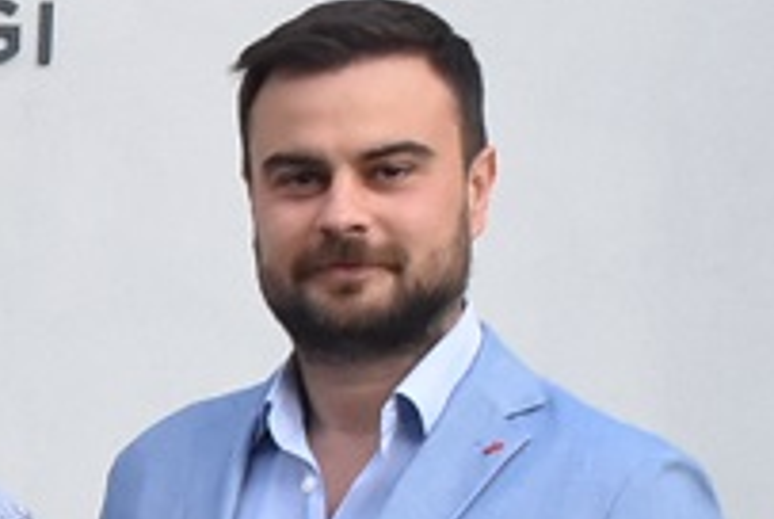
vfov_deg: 3.6
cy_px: 817
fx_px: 8117
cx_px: -1365
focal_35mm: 377
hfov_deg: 5.2
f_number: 6.3
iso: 800
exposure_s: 1/160
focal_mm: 34
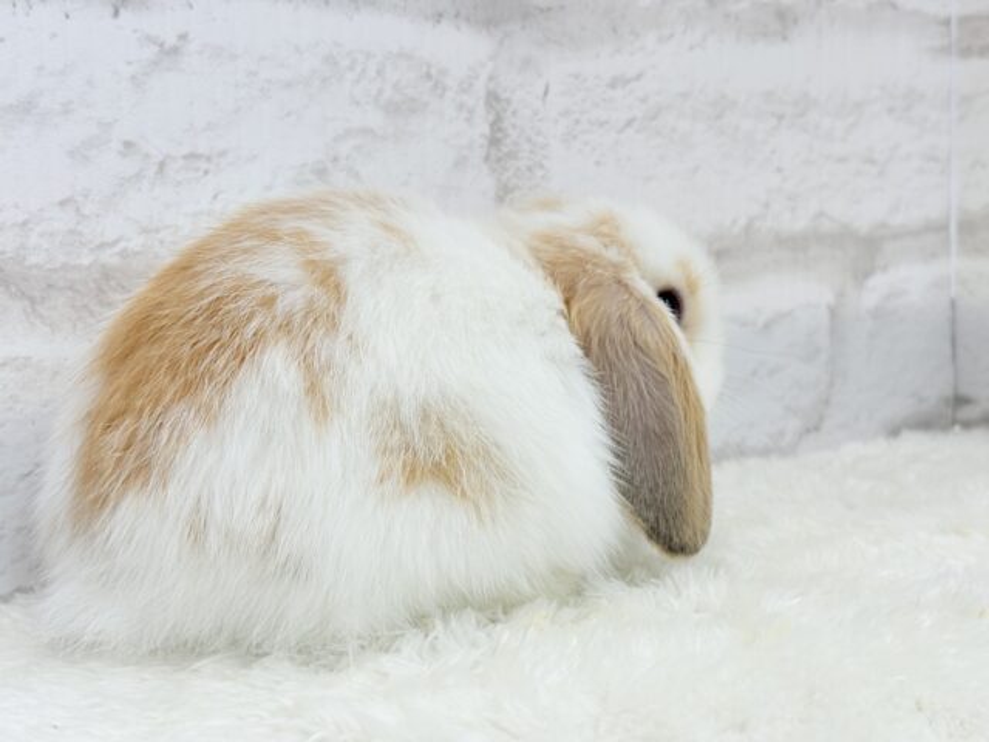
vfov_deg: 28.0
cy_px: 371
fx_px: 1486
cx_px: 494
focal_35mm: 52
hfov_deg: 36.8
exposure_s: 1/100
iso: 64
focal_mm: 5.96
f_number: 1.6
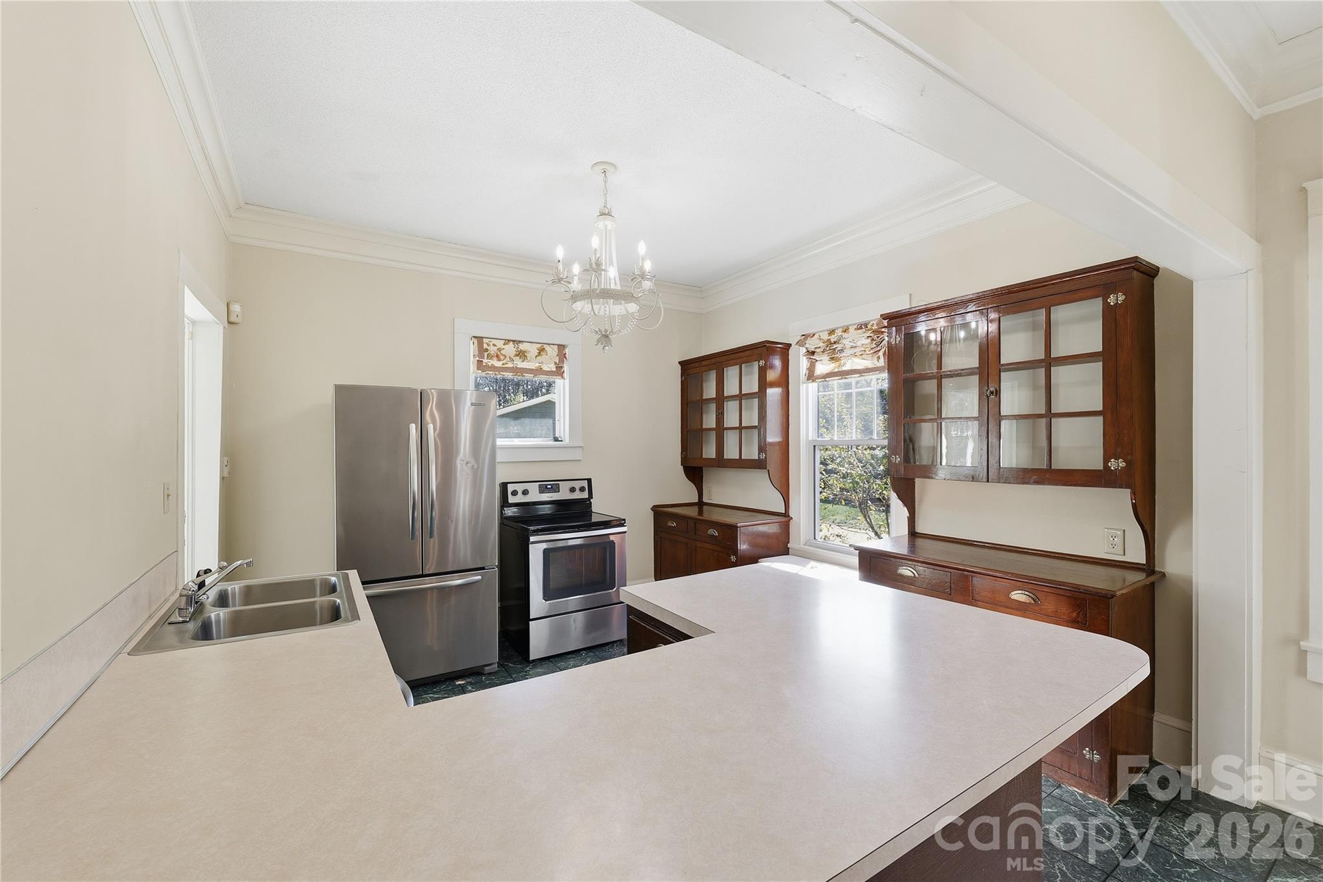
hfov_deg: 104.3
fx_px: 514
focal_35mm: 14
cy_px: 441
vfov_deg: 81.2
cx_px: 662
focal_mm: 14
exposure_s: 1/50
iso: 250
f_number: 9
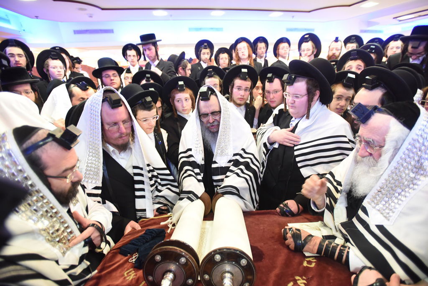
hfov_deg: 93.3
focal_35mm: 17
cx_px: 214
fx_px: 202
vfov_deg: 70.5
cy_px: 143
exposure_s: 1/100
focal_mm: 17
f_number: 2.8
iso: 3200
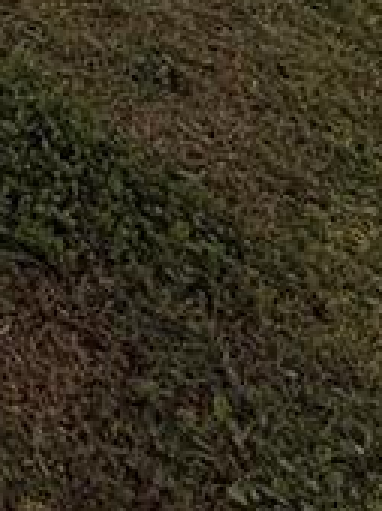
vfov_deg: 14.1
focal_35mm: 99
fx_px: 1460
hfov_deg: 11.6
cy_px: -697
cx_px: -605
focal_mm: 2.22
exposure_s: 1/121
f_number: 2.2
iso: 100
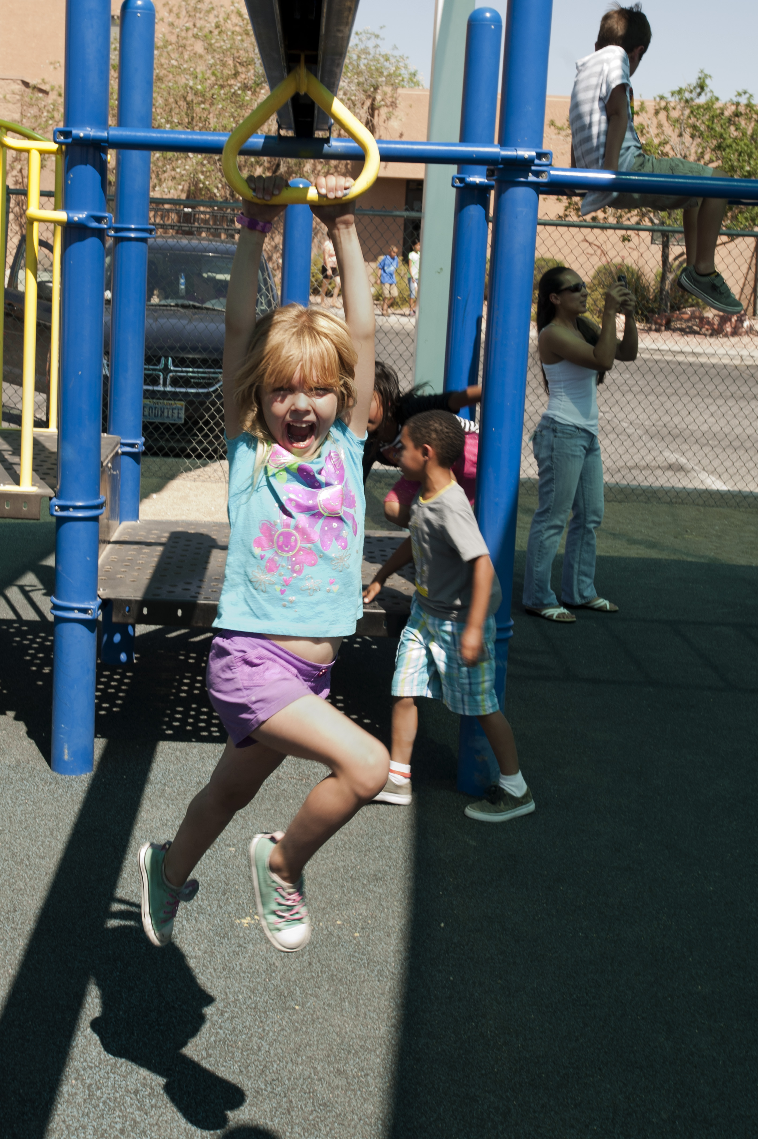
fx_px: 1107
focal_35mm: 35
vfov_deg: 54.5
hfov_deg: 37.8
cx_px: 379
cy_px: 570
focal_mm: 35
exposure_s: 1/125
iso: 200
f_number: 10
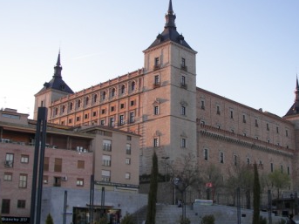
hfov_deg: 40.4
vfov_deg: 30.9
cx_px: 170
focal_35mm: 47
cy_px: 115
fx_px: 406
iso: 50
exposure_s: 1/125
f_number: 2.8
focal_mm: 6
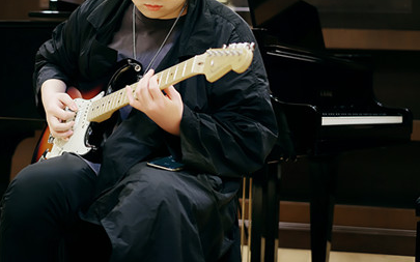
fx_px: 916
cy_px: 64
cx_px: 118
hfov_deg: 25.6
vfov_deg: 16.2
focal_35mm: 80
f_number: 1.4
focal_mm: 35
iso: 400
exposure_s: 1/75
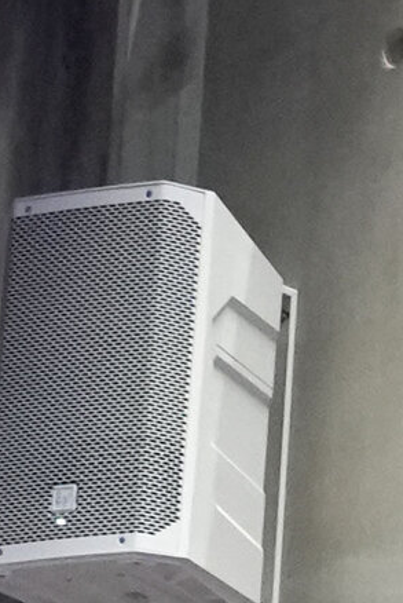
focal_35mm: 295
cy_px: 1052
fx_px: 4941
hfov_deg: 4.6
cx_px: 955
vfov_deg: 6.8
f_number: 4.5
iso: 8000
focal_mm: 45
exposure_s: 1/160
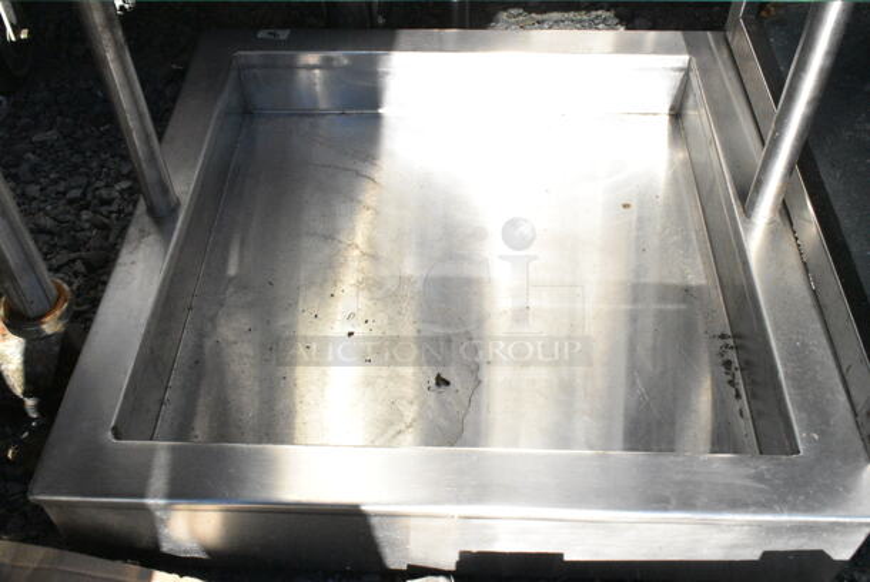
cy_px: 291
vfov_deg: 37.0
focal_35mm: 36
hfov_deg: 53.1
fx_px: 871
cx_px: 435
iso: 6400
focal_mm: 24
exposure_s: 1/1600
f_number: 20
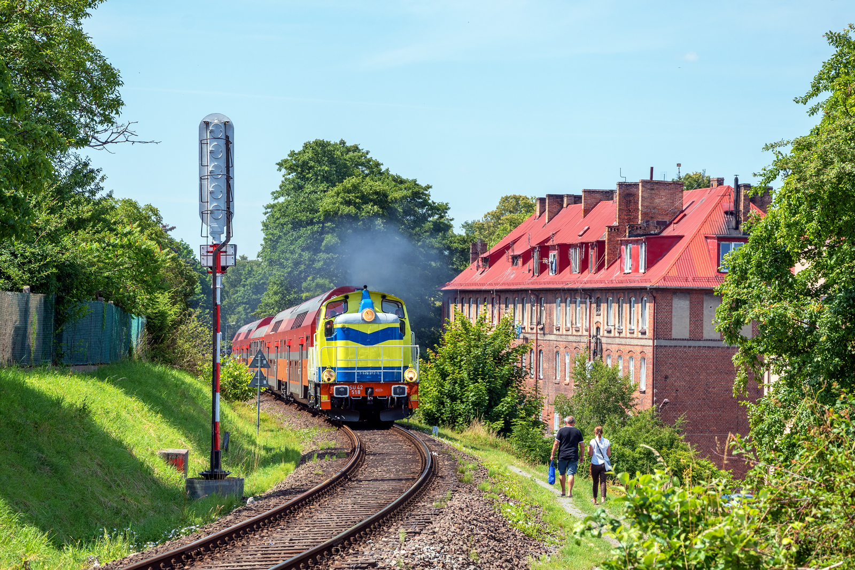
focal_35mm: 105
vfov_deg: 13.0
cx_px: 428
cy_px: 285
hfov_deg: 19.5
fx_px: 2493
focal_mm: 70
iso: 125
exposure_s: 1/500
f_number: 9
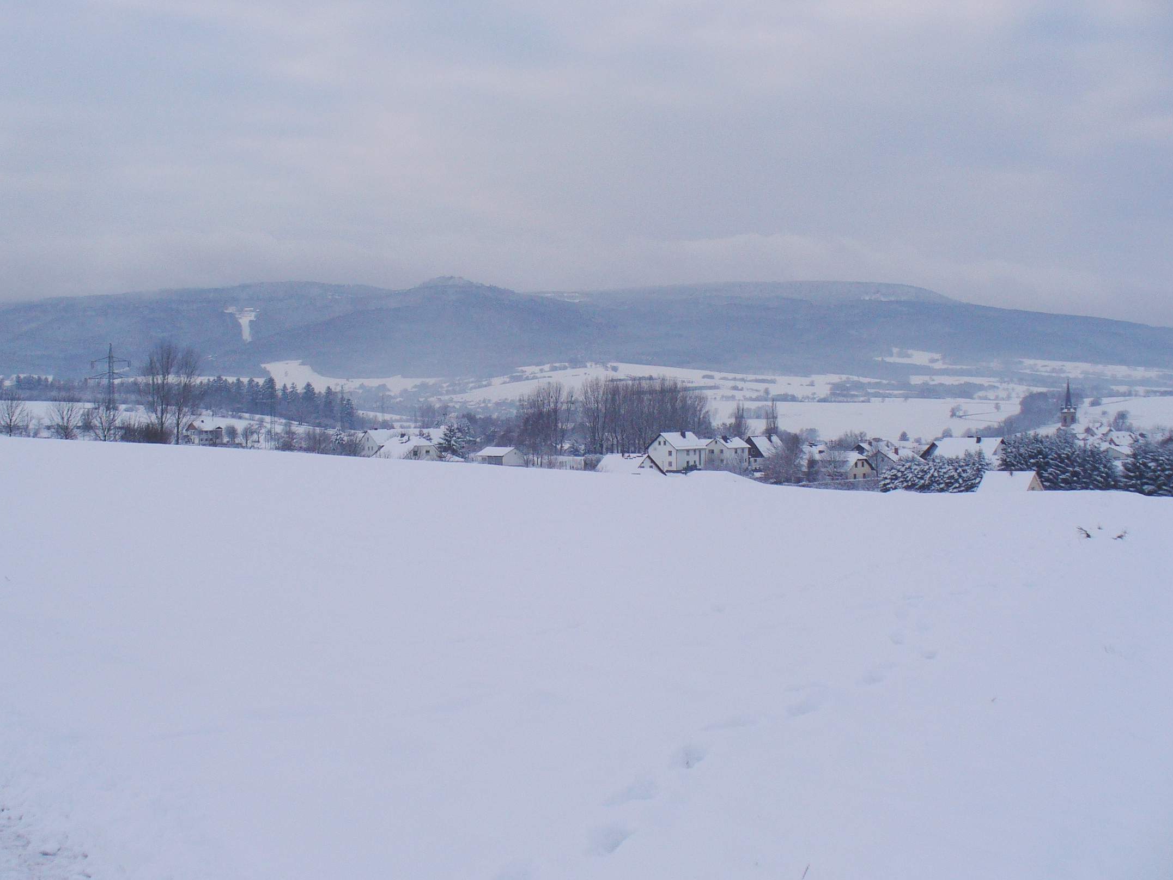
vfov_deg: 32.9
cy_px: 400
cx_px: 523
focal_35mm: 44
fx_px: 1491
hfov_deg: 42.9
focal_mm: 6.1
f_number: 5.6
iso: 80
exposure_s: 1/125
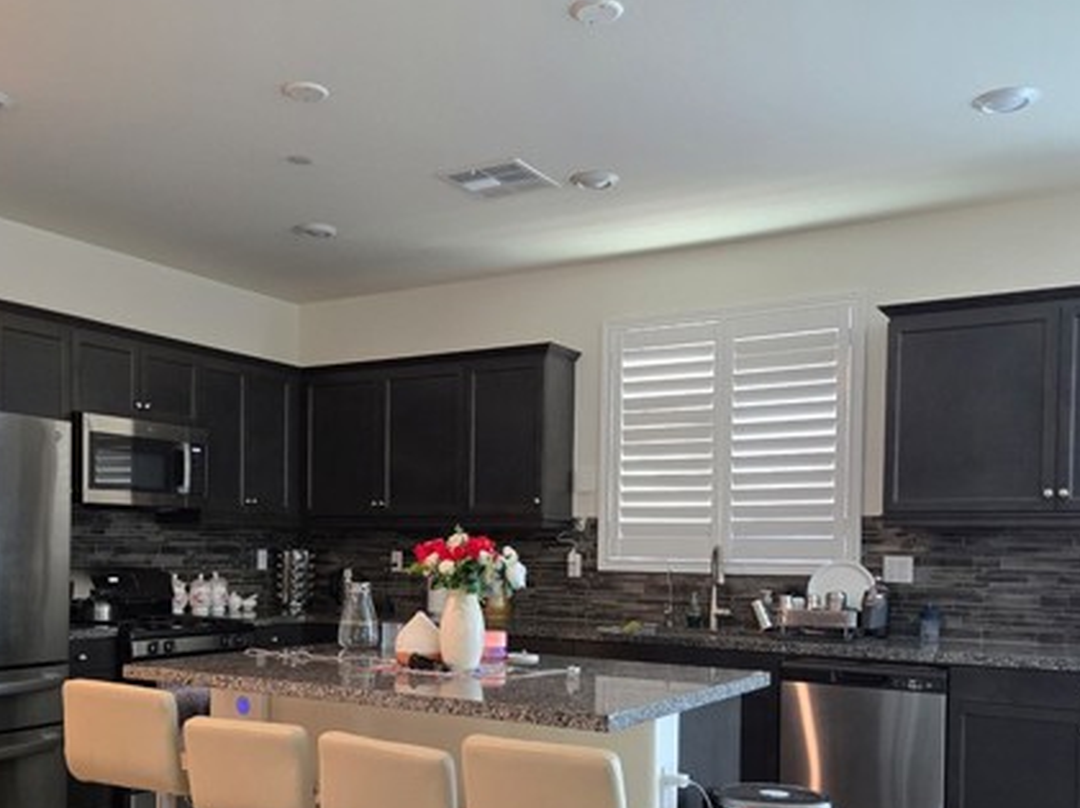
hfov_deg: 52.6
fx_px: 1091
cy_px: 595
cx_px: 480
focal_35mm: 35
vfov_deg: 39.7
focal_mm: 5.4
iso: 500
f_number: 1.8
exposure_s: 1/120
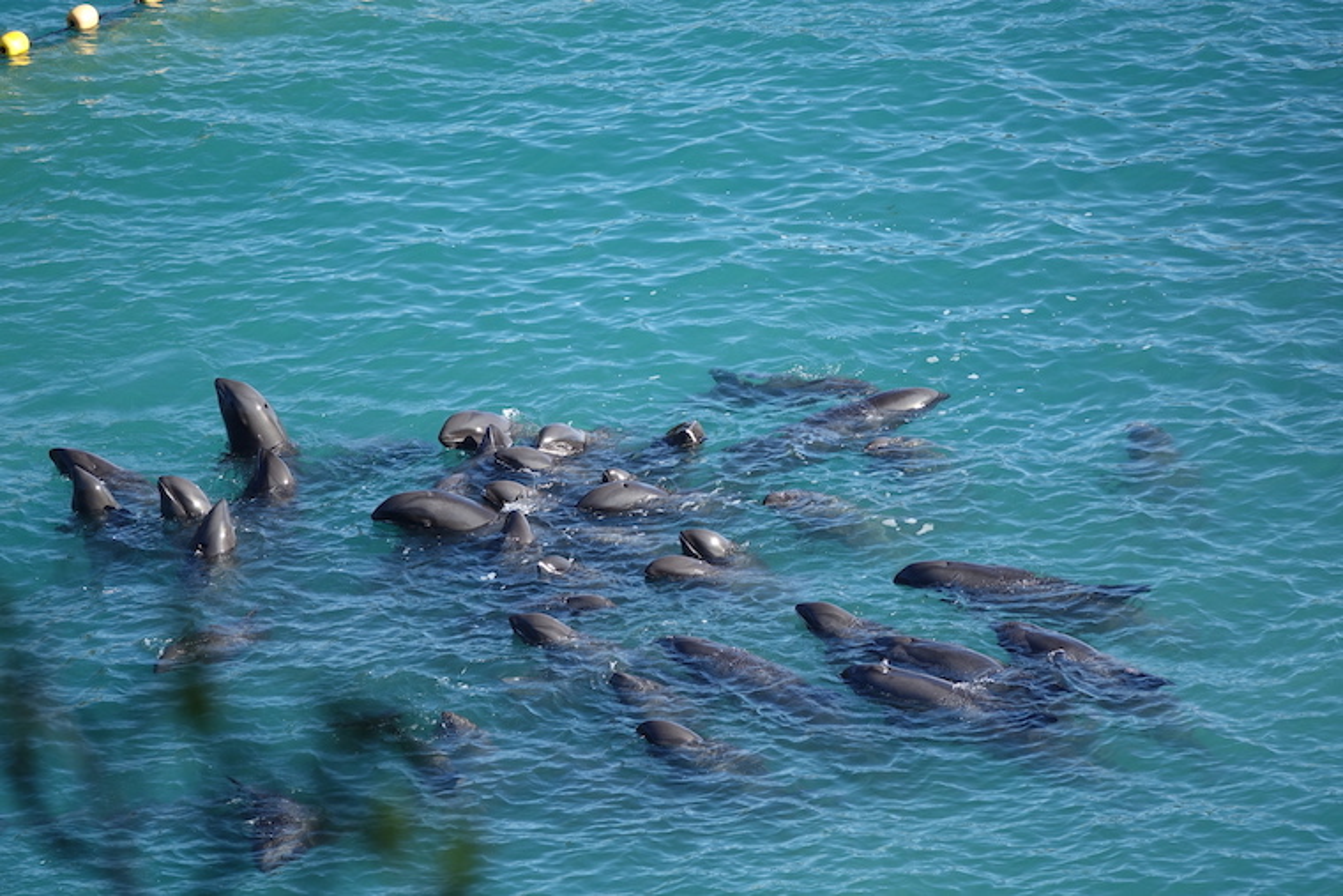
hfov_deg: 3.4
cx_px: 672
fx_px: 22386
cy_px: 448
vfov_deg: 2.3
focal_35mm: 600
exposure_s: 1/250
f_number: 4
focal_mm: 220
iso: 100
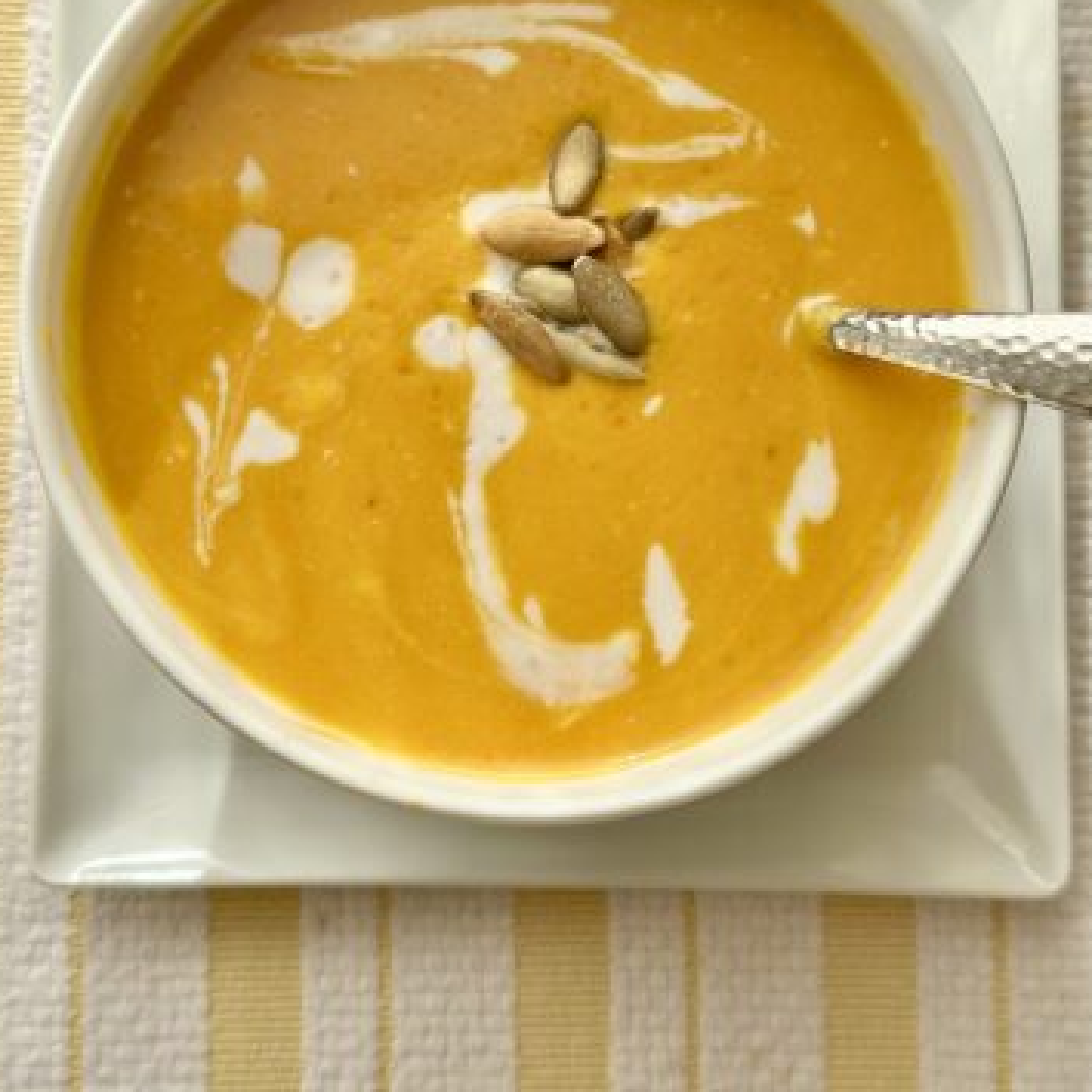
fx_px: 2141
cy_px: 358
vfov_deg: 28.4
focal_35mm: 60
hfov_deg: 28.6
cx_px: 532
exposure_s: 1/1414
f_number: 1.78
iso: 80
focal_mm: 6.86
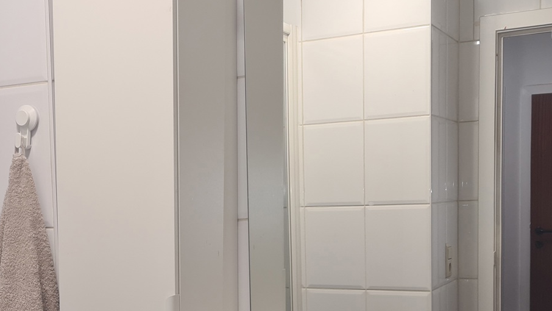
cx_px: 119
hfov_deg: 34.0
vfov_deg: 19.7
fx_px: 878
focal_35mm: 60
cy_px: 273
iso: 64
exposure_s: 1/50
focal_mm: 5.4
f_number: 1.8
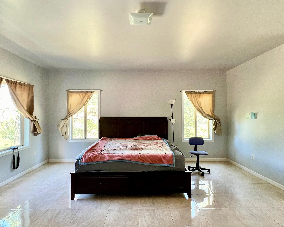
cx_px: 140
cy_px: 114
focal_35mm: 19
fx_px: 160
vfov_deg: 70.8
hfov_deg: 83.3
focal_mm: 1.57
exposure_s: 1/61
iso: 250
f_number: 1.8
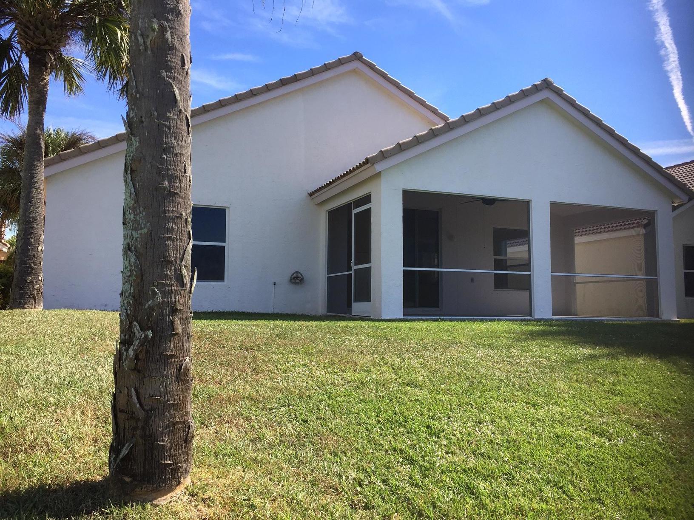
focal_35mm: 29
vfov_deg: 48.2
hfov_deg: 61.7
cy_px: 260
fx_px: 581
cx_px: 347
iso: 32
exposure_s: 1/1276
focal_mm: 4.15
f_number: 2.2
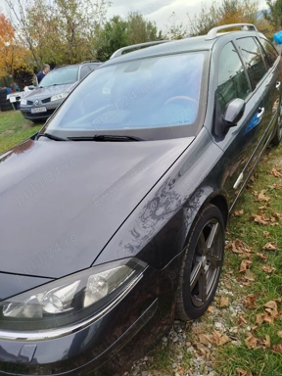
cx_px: 142
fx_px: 272
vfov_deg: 69.4
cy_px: 192
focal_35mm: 25
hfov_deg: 54.9
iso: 50
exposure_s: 1/476
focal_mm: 5.31
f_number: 1.7
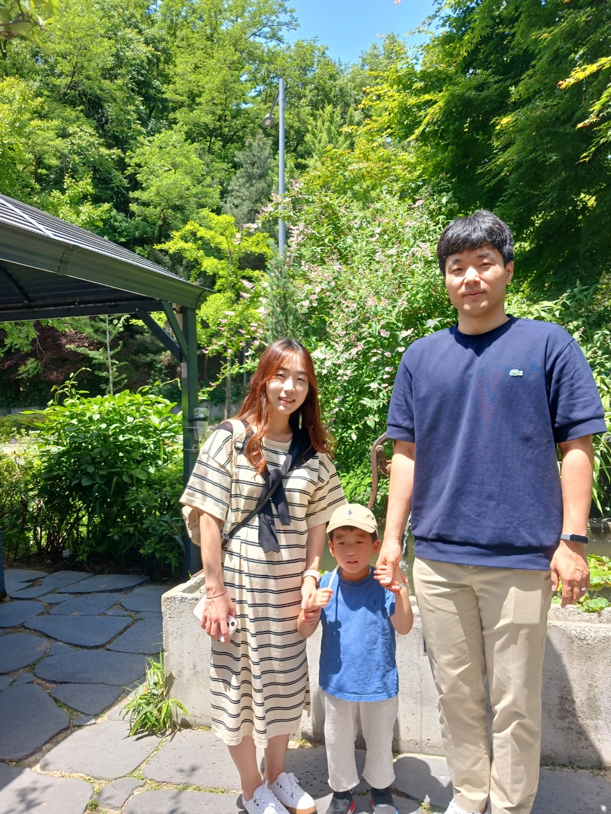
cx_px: 306
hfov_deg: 51.4
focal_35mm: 27
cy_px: 407
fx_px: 635
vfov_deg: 65.3
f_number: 1.8
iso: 20
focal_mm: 4
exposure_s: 1/125
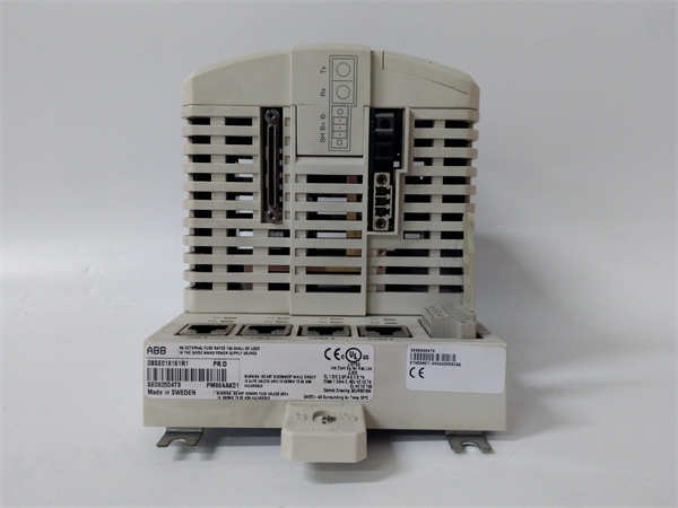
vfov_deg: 51.4
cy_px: 254
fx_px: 529
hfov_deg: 65.3
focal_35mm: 27
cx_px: 339
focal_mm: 3.79
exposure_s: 1/33
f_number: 2
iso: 331
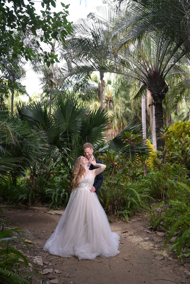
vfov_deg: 57.9
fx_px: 257
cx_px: 95
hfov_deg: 40.6
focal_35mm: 32
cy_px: 142
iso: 250
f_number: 3.5
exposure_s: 1/160
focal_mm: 32.5
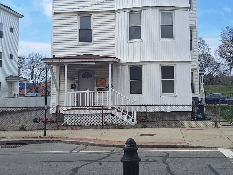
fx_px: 310
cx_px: 148
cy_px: 56
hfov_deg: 40.9
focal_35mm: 46
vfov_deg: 31.2
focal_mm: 5.54
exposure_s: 1/2538
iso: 40
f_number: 1.8
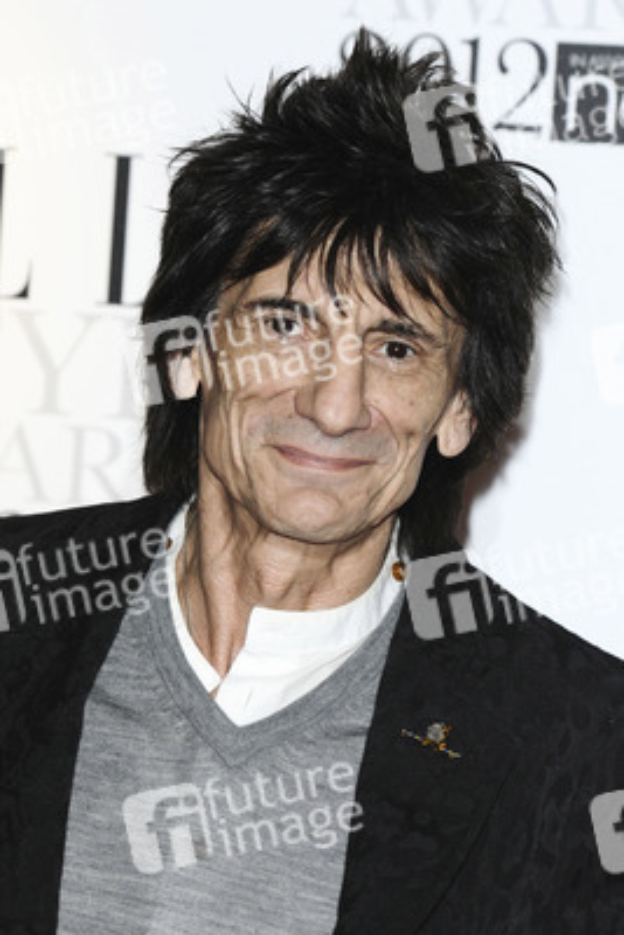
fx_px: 6039
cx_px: 312
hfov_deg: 5.9
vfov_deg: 8.9
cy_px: 468
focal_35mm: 232
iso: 320
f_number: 5
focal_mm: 155
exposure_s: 1/200
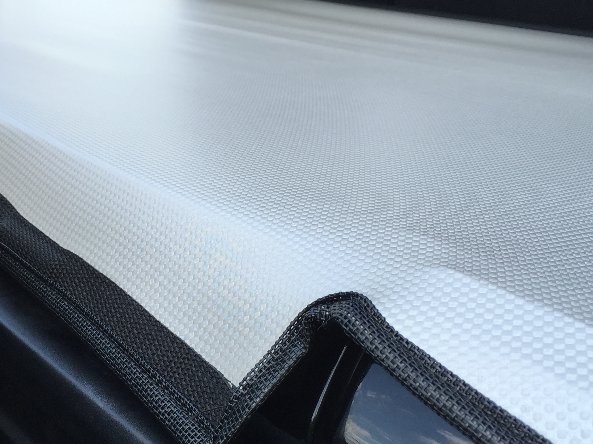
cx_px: 187
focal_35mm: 46
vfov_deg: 31.2
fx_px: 788
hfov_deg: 40.6
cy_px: 311
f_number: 2.2
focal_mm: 4.15
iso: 32
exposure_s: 1/501
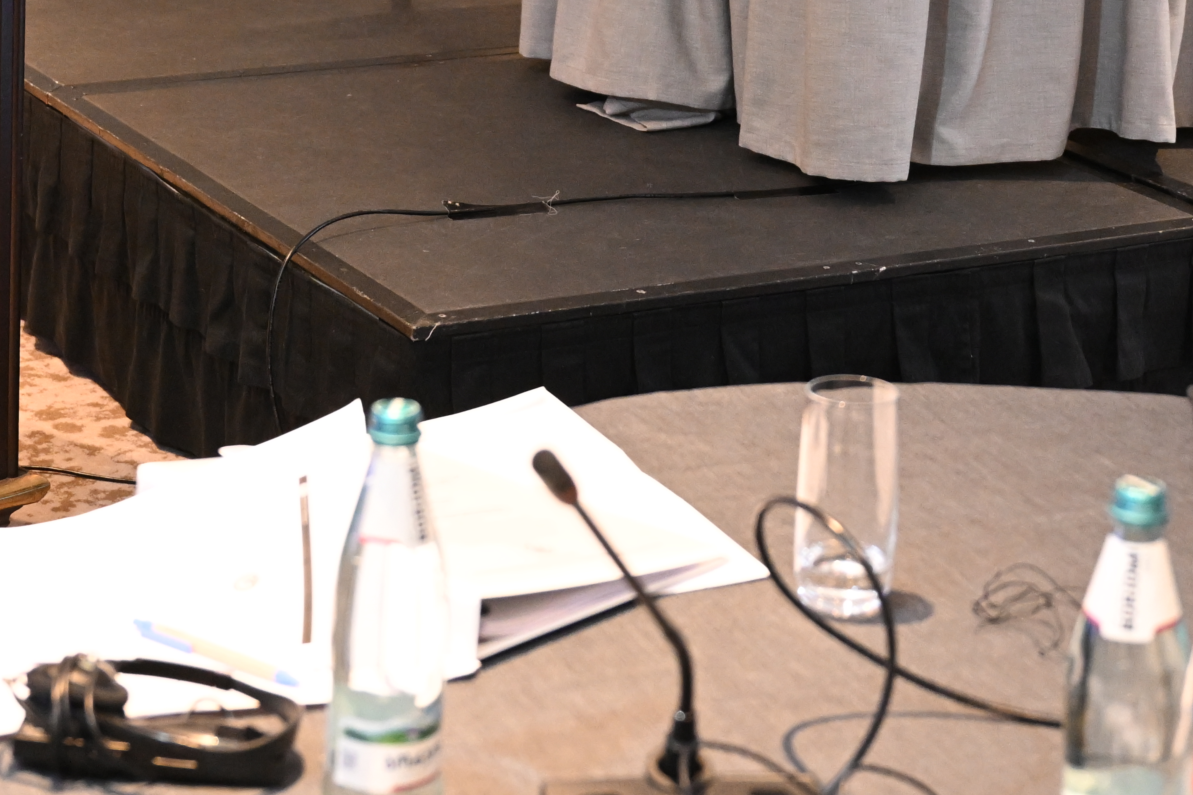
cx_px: 633
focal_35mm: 103
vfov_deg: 12.7
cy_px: -326
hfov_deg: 19.8
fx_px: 3413
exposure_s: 1/160
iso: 3200
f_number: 3.5
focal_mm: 36
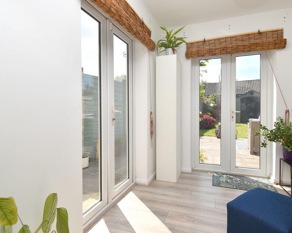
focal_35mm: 17
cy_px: 117
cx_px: 155
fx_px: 147
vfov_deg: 77.0
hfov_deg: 89.5
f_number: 8
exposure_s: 1/200
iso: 100
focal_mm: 10
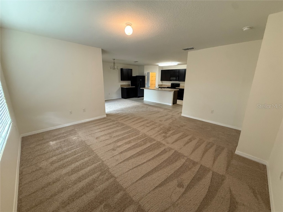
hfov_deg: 102.1
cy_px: 106
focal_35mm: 14
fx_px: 114
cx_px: 142
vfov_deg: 85.7
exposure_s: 1/60
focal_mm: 2.22
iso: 400
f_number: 2.2
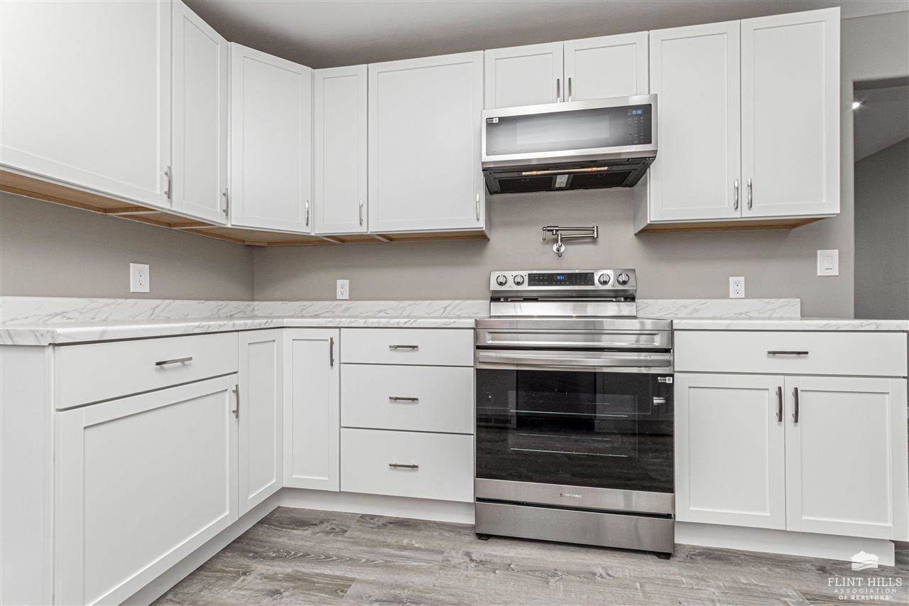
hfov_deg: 100.4
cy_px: 303
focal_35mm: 15
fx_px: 379
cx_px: 454
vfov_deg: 77.3
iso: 800
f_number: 11
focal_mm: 10
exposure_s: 1/60
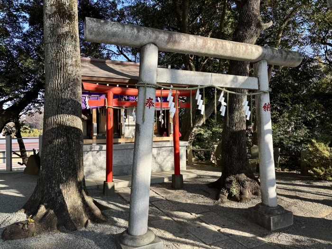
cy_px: 124
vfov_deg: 53.1
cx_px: 166
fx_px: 249
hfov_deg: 67.3
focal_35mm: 26
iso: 50
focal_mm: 5.96
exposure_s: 1/615
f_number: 1.6
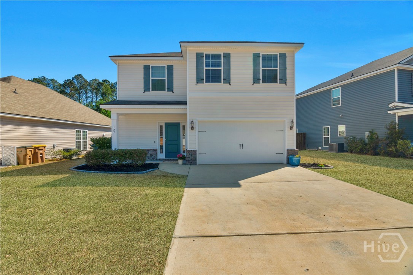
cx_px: 206
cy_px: 138
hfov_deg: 95.0
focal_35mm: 16
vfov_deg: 72.1
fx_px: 189
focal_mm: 11
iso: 250
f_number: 7.1
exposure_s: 1/500
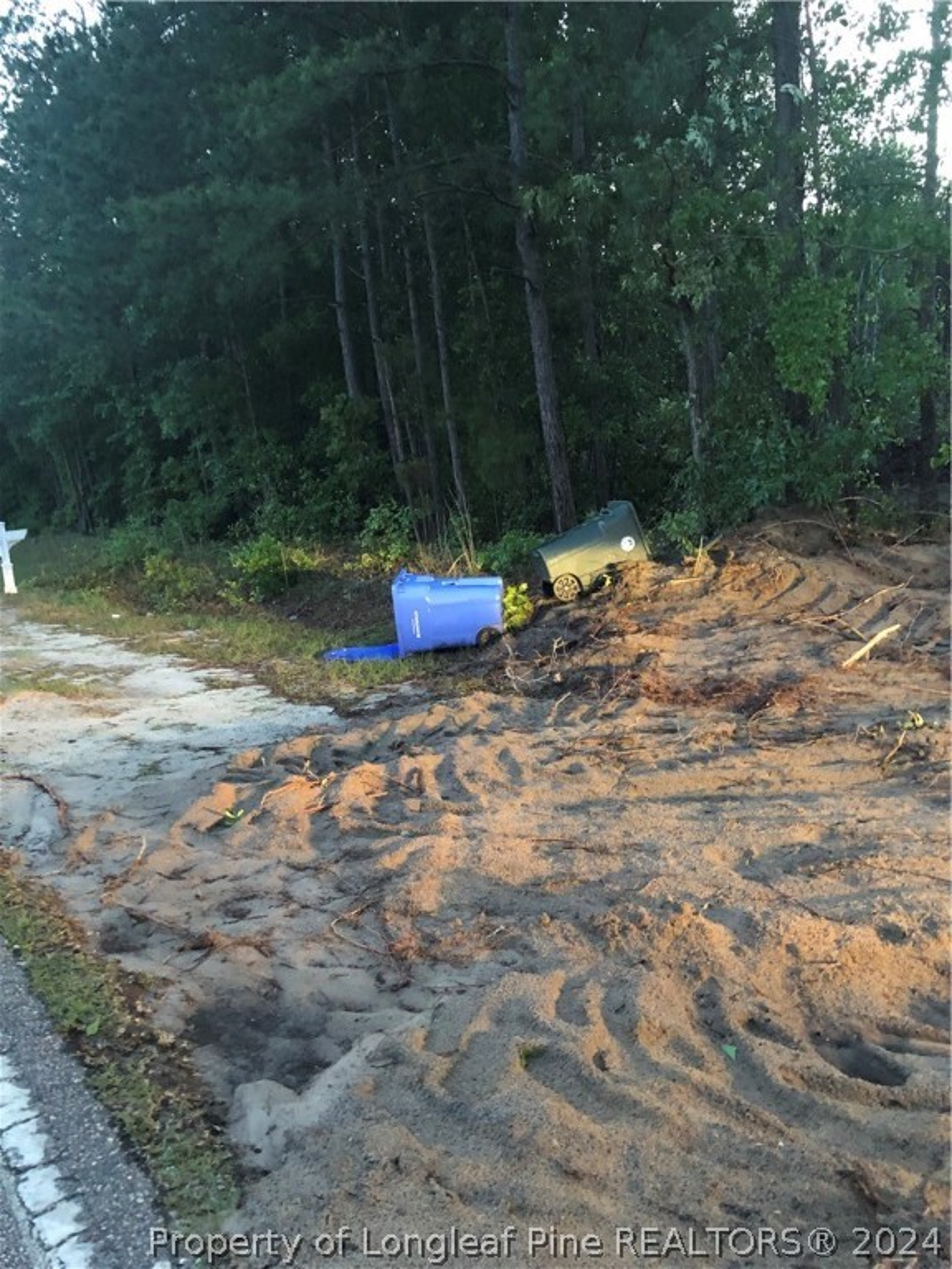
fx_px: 1027
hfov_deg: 49.7
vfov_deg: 63.4
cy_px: 634
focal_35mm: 28
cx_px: 476
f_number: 1.8
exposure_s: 1/4
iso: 100
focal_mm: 4
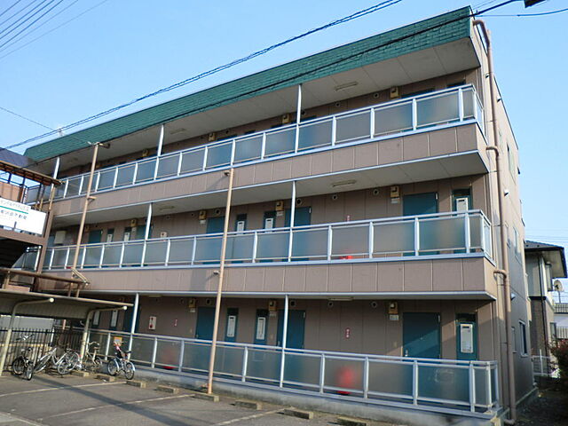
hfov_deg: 65.3
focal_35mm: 27
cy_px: 213
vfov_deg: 51.4
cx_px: 284
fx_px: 443
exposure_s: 1/320
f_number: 3.2
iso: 50
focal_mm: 4.9
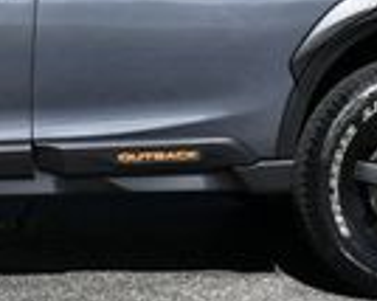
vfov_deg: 6.1
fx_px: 2810
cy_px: -160
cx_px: -48
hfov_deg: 7.6
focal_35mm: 252
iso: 100
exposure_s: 1/250
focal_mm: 28
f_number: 8
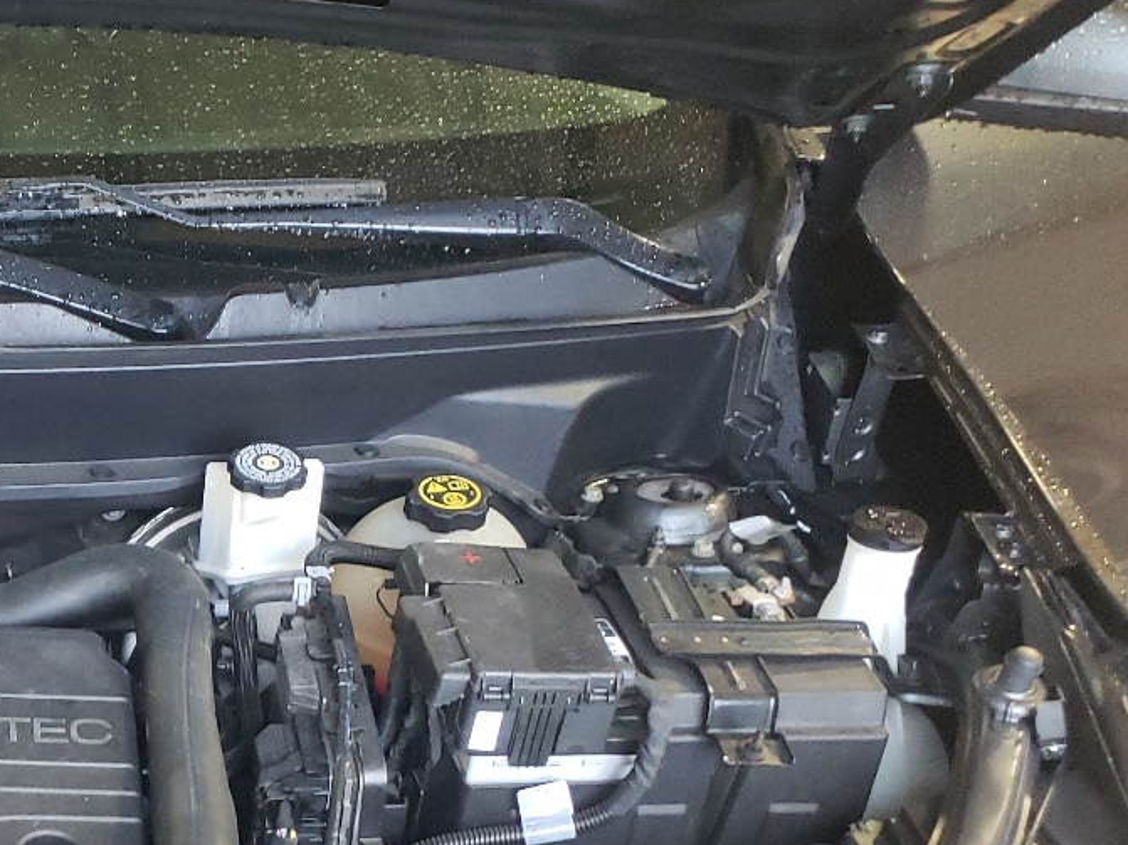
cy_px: 758
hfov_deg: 28.6
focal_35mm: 62
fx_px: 2020
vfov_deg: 23.1
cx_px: -79
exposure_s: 1/40
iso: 297
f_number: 1.5
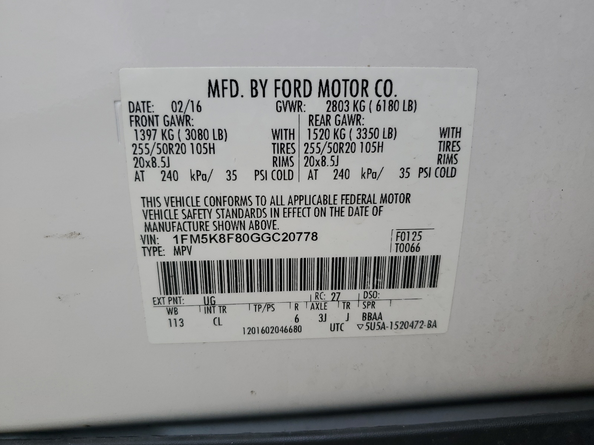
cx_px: 297
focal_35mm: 26
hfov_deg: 67.3
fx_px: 446
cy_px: 222
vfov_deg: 53.1
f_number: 1.5
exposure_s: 1/164
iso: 50
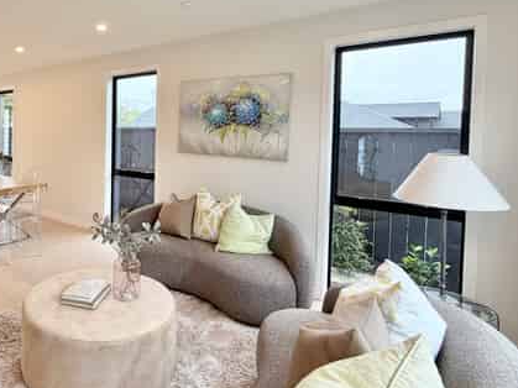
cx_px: 113
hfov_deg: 69.8
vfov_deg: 59.7
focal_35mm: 22
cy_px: 132
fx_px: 329
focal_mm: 2.22
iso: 64
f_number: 2.2
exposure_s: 1/121
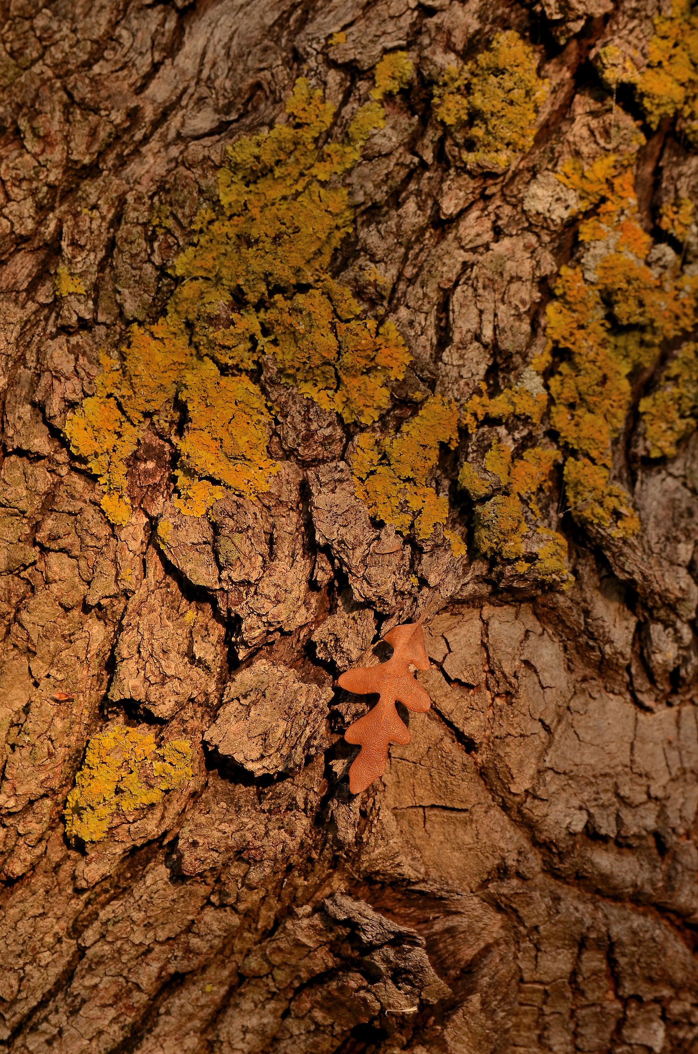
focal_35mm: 90
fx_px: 2629
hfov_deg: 15.1
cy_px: 527
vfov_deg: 22.7
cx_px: 349
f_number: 5.6
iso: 160
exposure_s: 1/200
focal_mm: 60
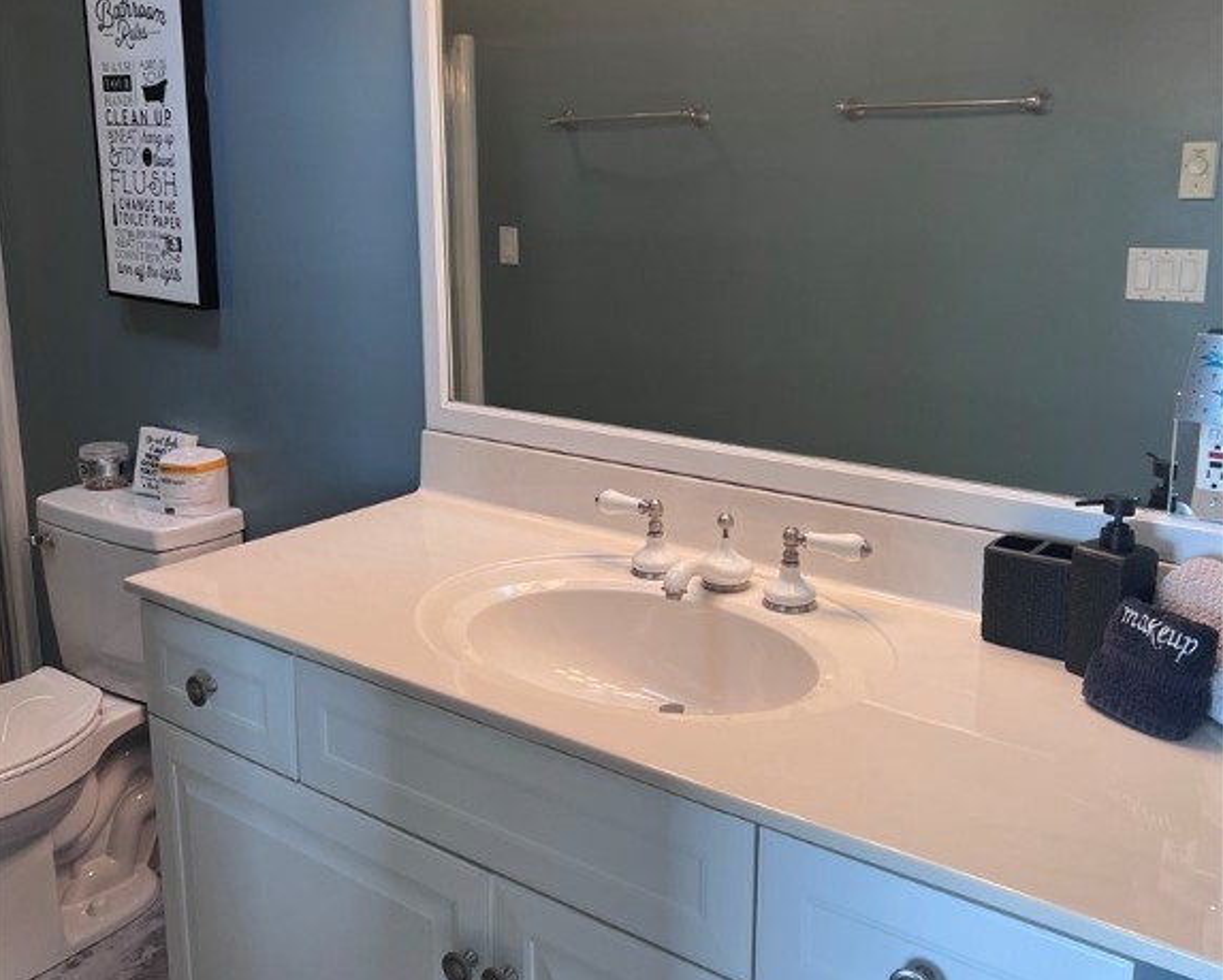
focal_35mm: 34
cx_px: 610
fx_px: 1231
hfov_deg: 52.8
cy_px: 421
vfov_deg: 43.3
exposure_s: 1/120
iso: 80
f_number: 1.5
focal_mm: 5.7
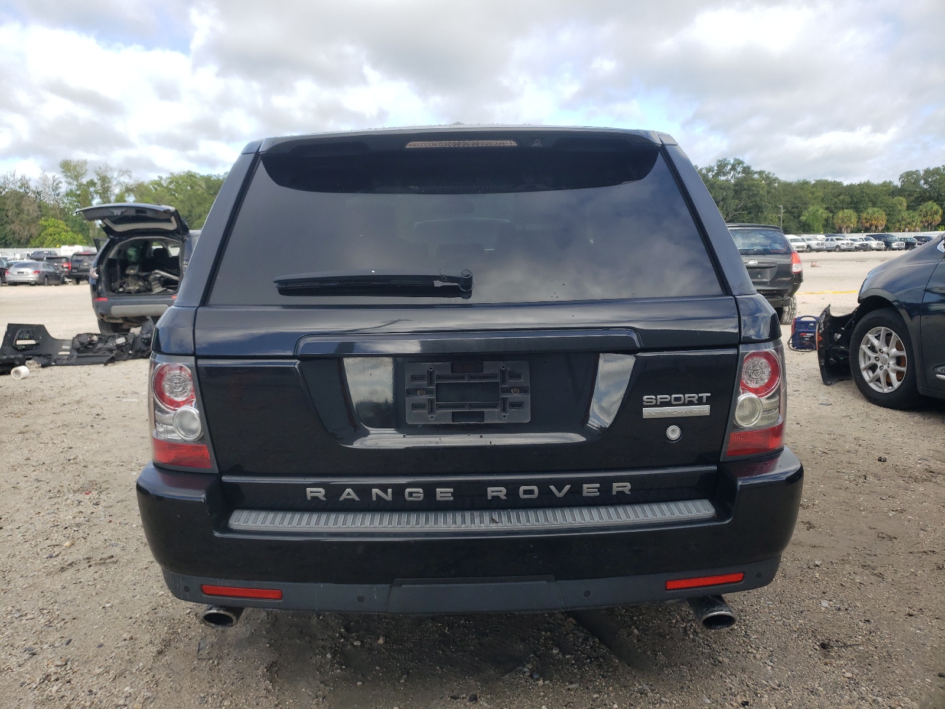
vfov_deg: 53.1
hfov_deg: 67.3
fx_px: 710
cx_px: 472
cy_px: 354
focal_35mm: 26
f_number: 1.5
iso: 50
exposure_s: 1/1111
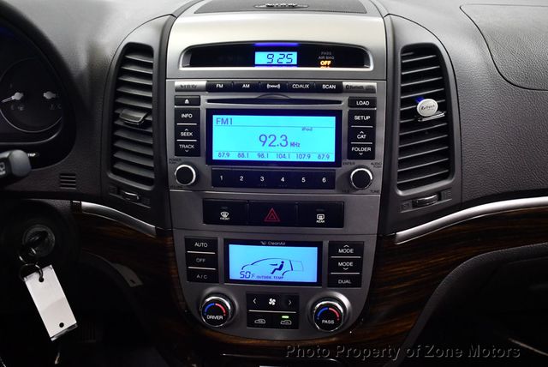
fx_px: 548
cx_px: 274
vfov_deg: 36.9
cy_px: 184
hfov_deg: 53.1
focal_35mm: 36
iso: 3200
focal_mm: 18
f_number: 3.5
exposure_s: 1/125
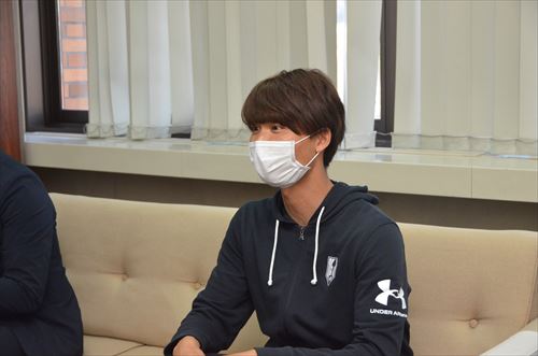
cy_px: 178
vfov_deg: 18.1
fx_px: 1118
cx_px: 269
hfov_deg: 27.0
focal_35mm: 75
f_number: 5
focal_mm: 50
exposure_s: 1/1000
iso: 3200
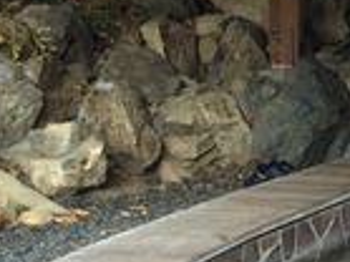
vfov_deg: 11.8
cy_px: 45
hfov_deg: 13.5
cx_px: 705
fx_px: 1263
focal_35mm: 125
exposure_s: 1/120
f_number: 2.2
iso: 40
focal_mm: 4.15
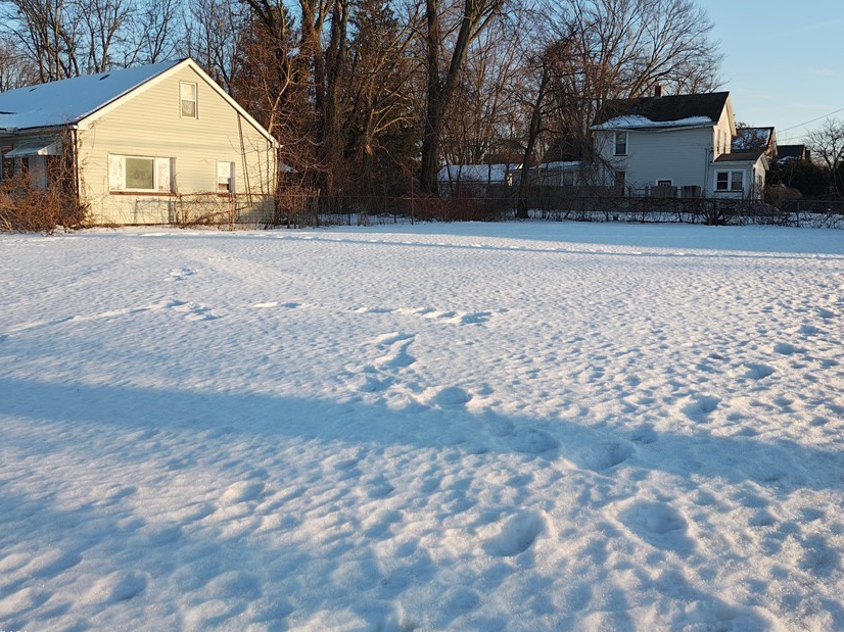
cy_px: 260
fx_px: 756
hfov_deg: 58.3
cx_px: 444
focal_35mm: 31
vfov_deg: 45.2
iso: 100
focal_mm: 4.68
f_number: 1.7
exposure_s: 1/436
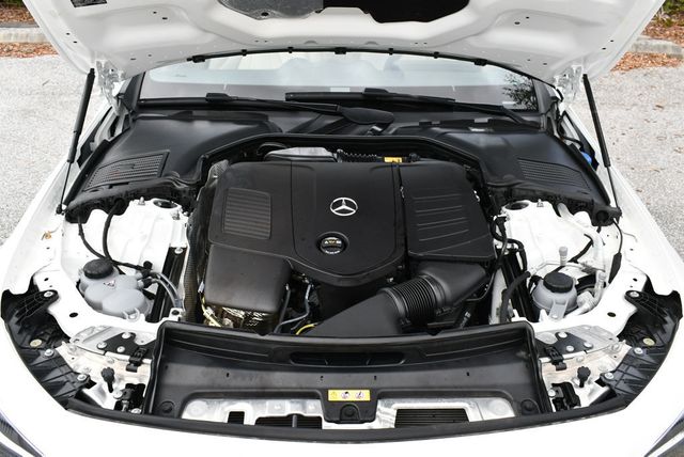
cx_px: 342
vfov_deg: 36.9
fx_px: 685
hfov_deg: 53.1
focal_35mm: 36
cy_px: 228
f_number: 5.6
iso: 220
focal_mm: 18
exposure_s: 1/250
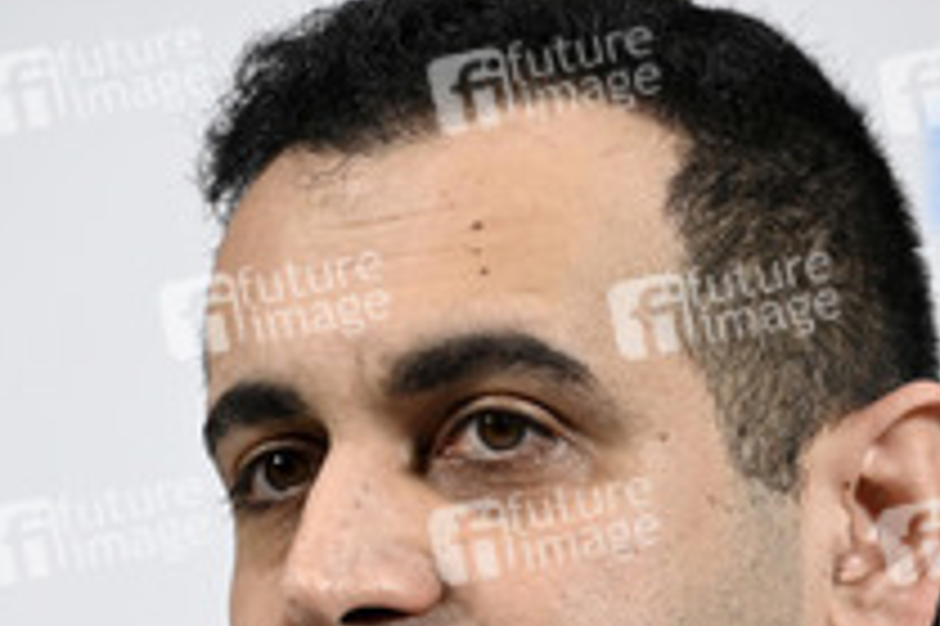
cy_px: 644
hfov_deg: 3.8
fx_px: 14089
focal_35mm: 540
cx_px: 605
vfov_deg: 2.5
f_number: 5.6
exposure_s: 1/320
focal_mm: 250
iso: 5000
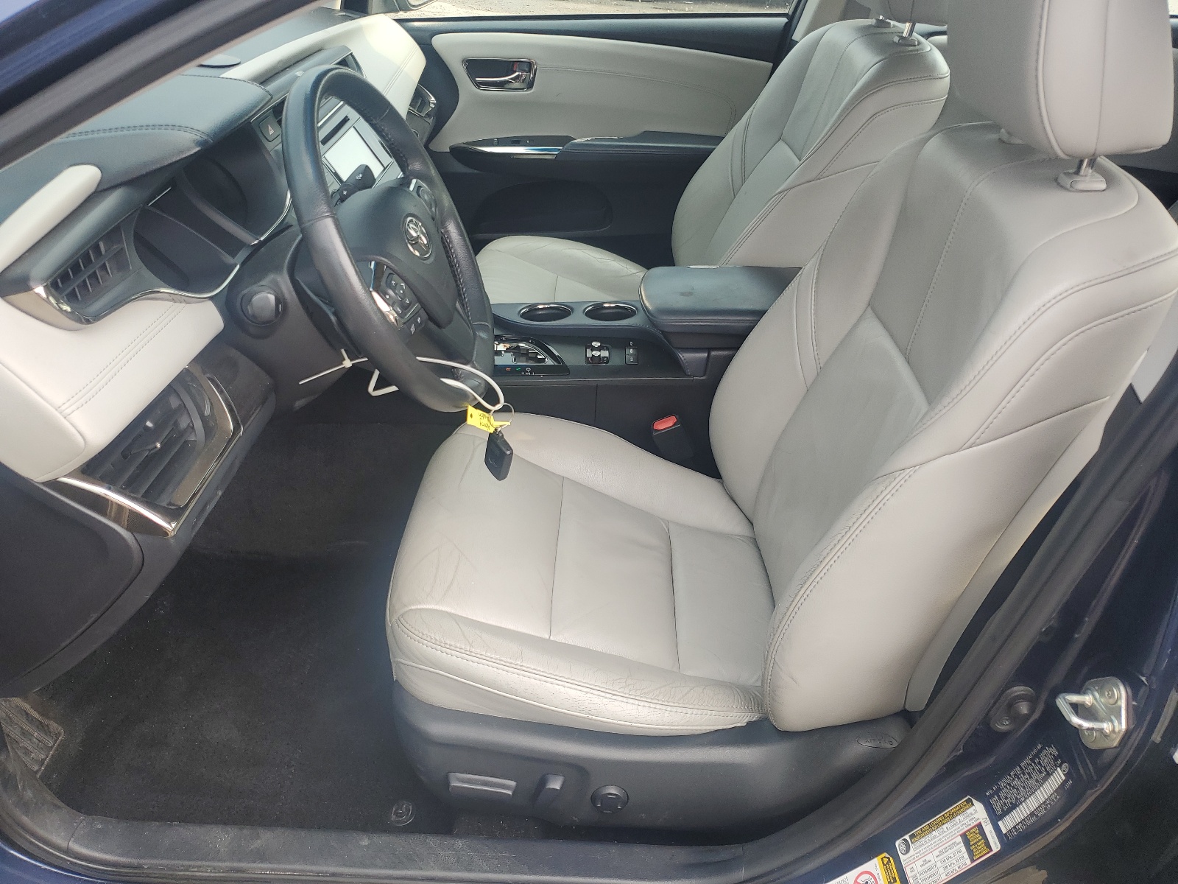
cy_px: 442
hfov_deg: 67.3
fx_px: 885
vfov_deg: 53.1
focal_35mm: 26
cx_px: 589
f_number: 1.5
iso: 50
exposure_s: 1/208
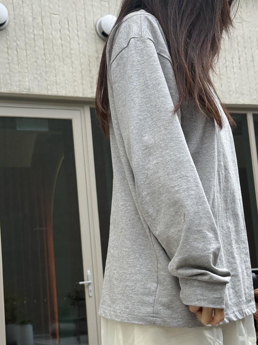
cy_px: 172
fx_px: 477
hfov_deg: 30.3
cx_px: 129
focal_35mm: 48
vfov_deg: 39.7
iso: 80
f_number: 1.78
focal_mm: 6.76
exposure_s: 1/434
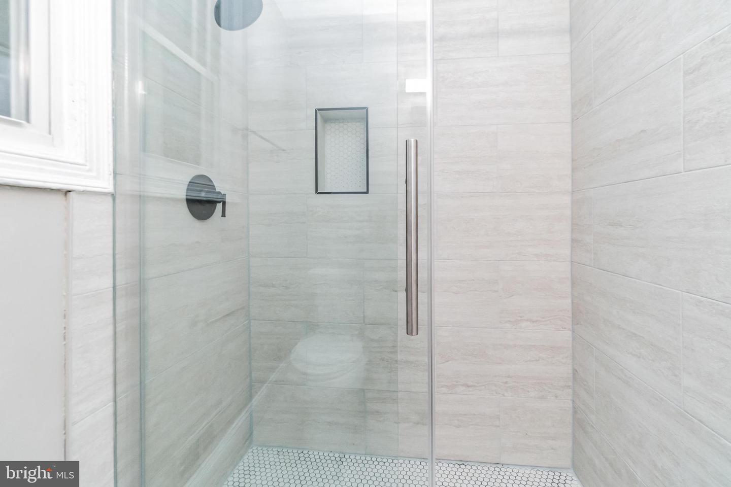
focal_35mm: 15
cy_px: 244
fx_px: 305
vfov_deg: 77.3
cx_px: 366
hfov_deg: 100.4
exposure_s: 1/30
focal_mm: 10
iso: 2500
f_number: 9
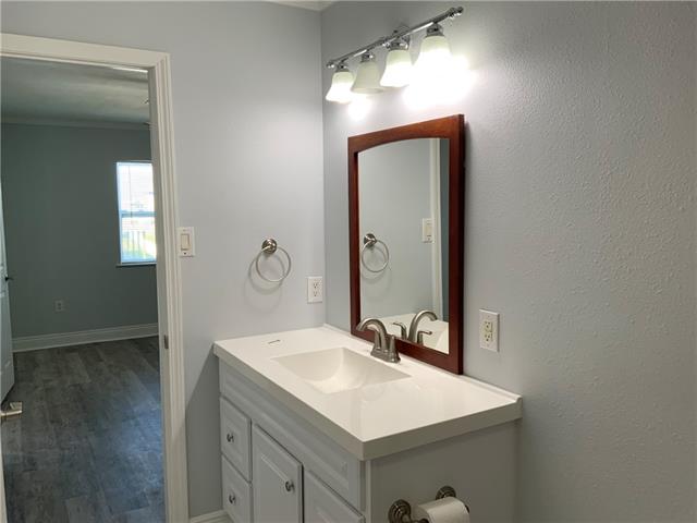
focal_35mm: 29
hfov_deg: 61.7
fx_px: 584
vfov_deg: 48.2
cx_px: 348
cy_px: 262
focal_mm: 3
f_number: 1.8
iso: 50
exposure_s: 1/120
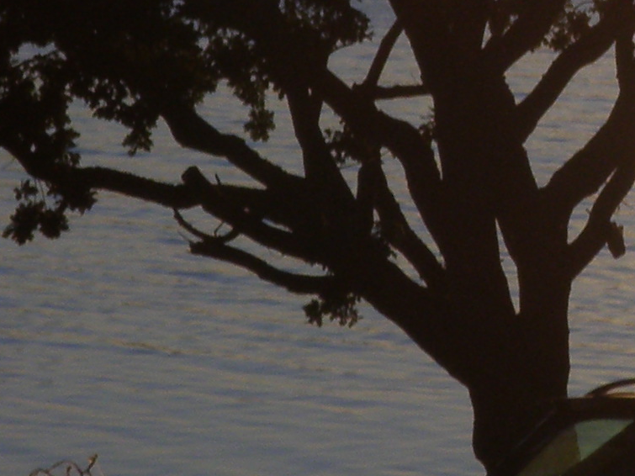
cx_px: 929
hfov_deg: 3.7
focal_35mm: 527
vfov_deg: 2.8
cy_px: -163
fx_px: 9666
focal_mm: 19.38
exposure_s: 1/640
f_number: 5.6
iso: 64
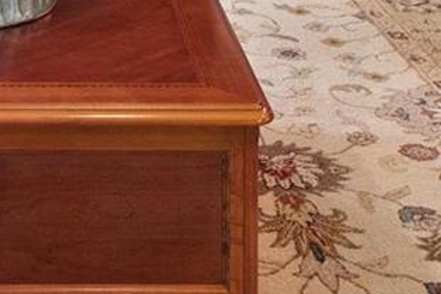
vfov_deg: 13.4
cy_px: -358
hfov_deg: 24.3
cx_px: 81
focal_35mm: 82
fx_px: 1004
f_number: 8
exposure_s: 1
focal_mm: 8
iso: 400
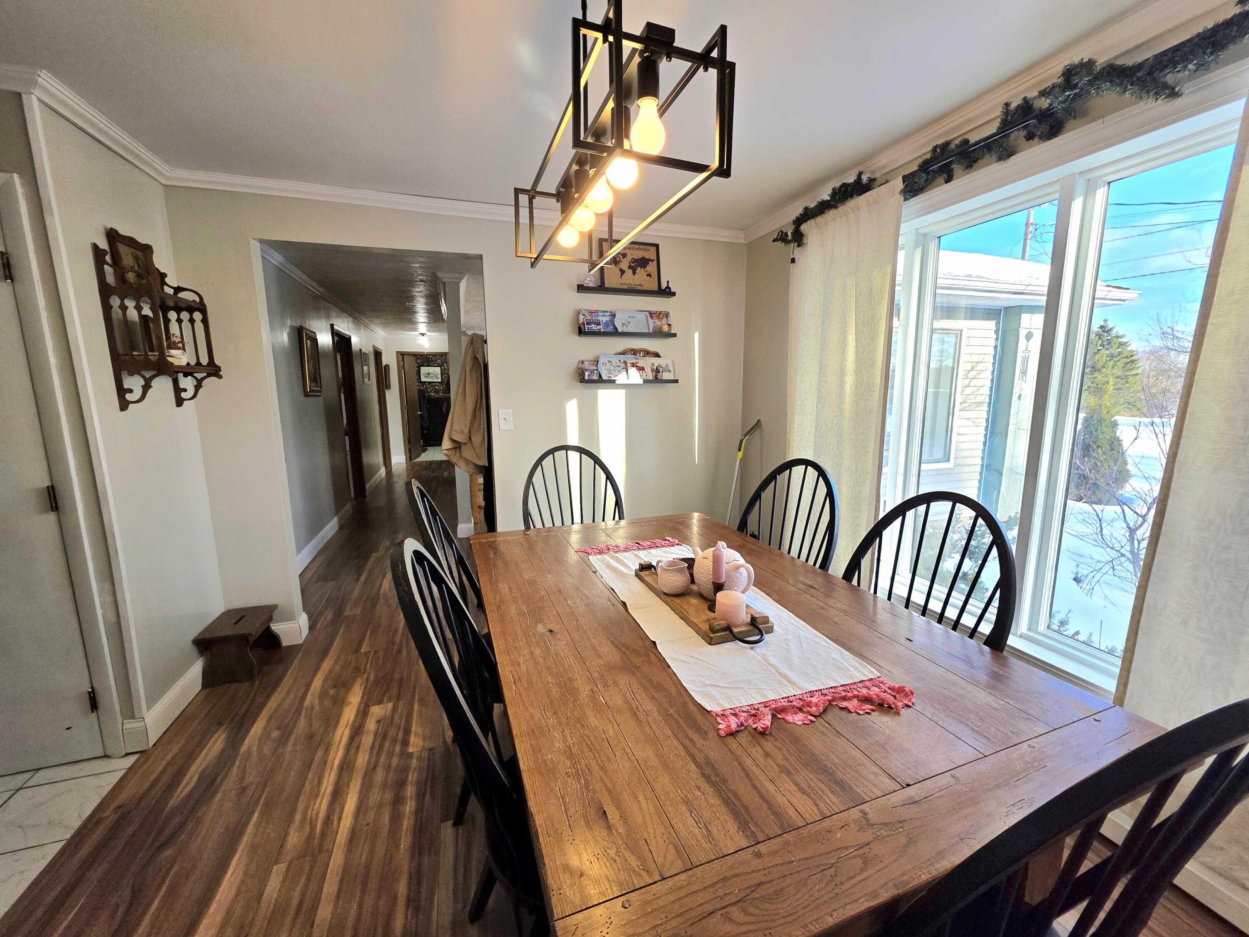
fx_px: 469
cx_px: 624
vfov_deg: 89.9
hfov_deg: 106.2
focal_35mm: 13
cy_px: 468
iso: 40
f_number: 1.9
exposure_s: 1/120
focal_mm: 2.2
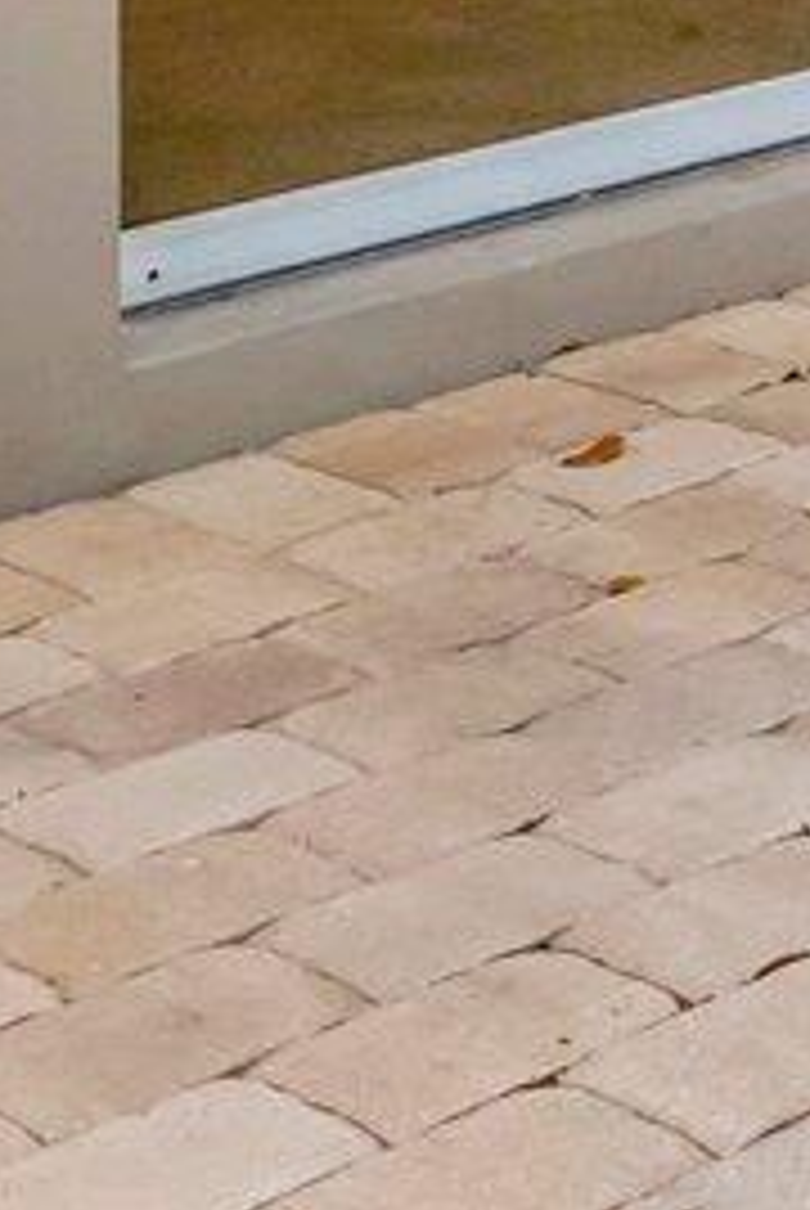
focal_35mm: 114
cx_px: 1395
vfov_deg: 16.0
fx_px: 3837
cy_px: -753
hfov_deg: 11.3
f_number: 8
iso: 640
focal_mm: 10
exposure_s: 1/320
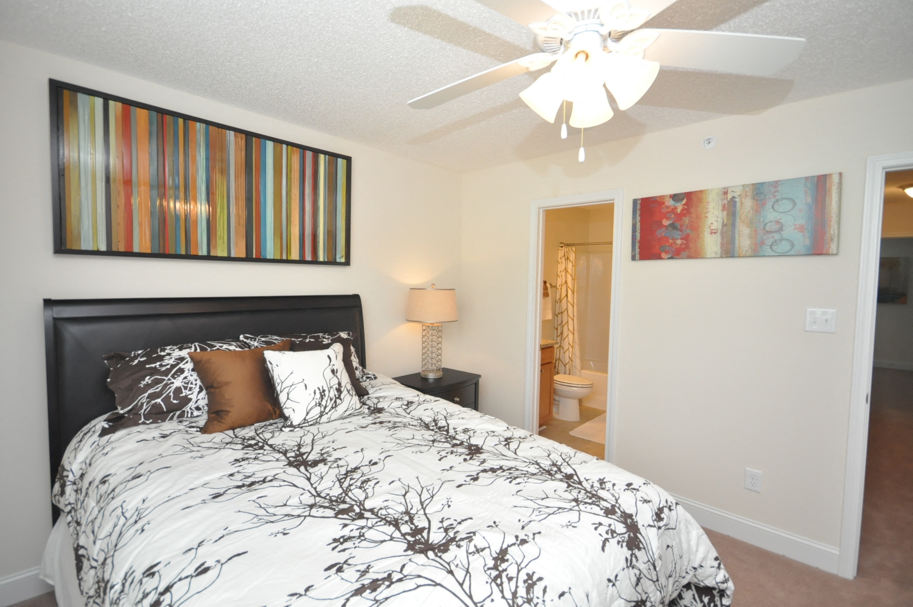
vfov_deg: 71.9
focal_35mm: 16
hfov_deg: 95.0
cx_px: 456
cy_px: 304
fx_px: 418
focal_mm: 11
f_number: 5.6
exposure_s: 1/60
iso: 1400
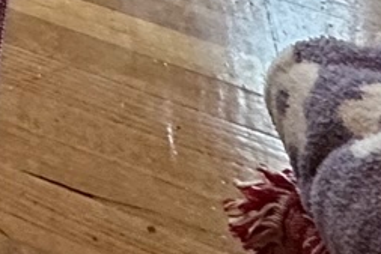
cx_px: -417
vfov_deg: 7.4
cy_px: -834
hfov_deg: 14.3
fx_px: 1228
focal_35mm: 116
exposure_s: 1/120
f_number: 2.2
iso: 250
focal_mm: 2.22
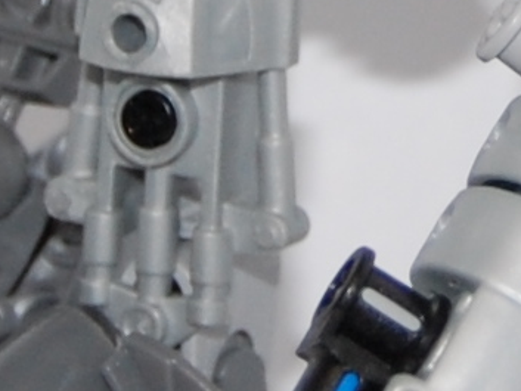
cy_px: -235
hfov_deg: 6.2
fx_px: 4803
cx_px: 397
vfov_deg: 4.6
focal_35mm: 319
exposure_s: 1/60
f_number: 4
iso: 400
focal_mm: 26
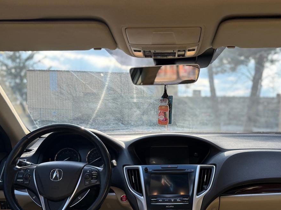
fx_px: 284
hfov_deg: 52.3
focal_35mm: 35
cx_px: 166
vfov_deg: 39.9
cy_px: 148
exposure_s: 1/931
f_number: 1.78
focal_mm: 6.76
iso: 100
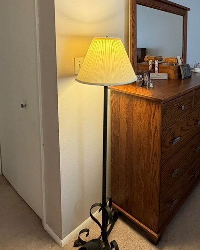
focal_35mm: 27
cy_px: 69
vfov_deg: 61.2
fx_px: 200
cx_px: 153
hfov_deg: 50.7
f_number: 2.2
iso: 320
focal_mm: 2.22
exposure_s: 1/60
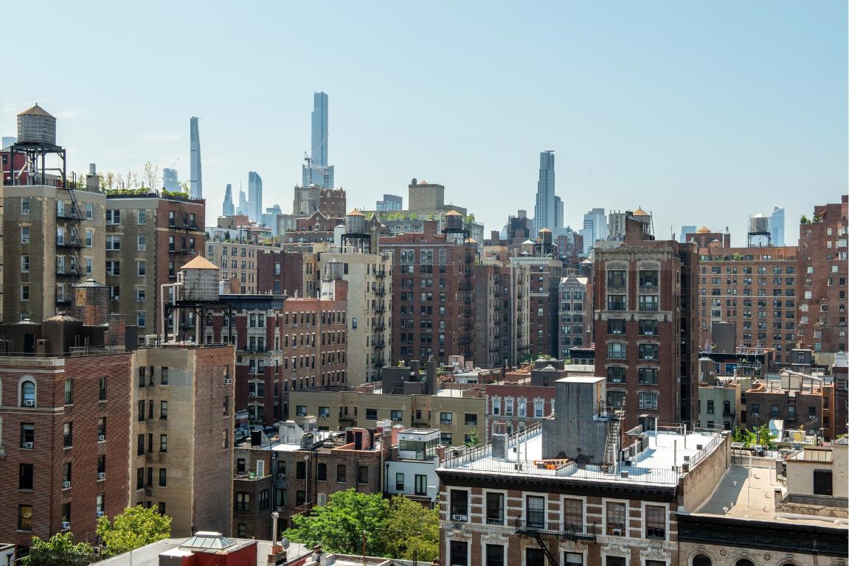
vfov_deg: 28.1
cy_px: 283
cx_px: 424
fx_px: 1132
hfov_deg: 41.1
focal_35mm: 48
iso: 320
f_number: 11
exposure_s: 1/250
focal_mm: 48
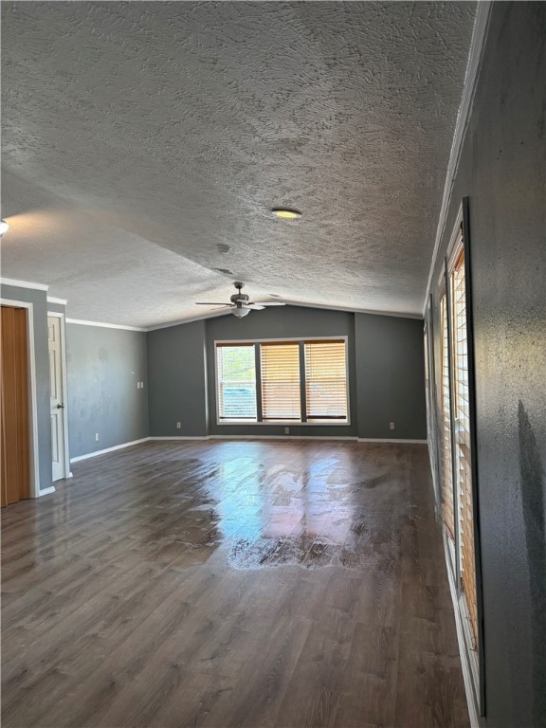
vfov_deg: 67.3
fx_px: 547
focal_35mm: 26
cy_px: 364
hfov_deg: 53.1
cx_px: 273
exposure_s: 1/185
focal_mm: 5.96
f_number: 1.6
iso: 100
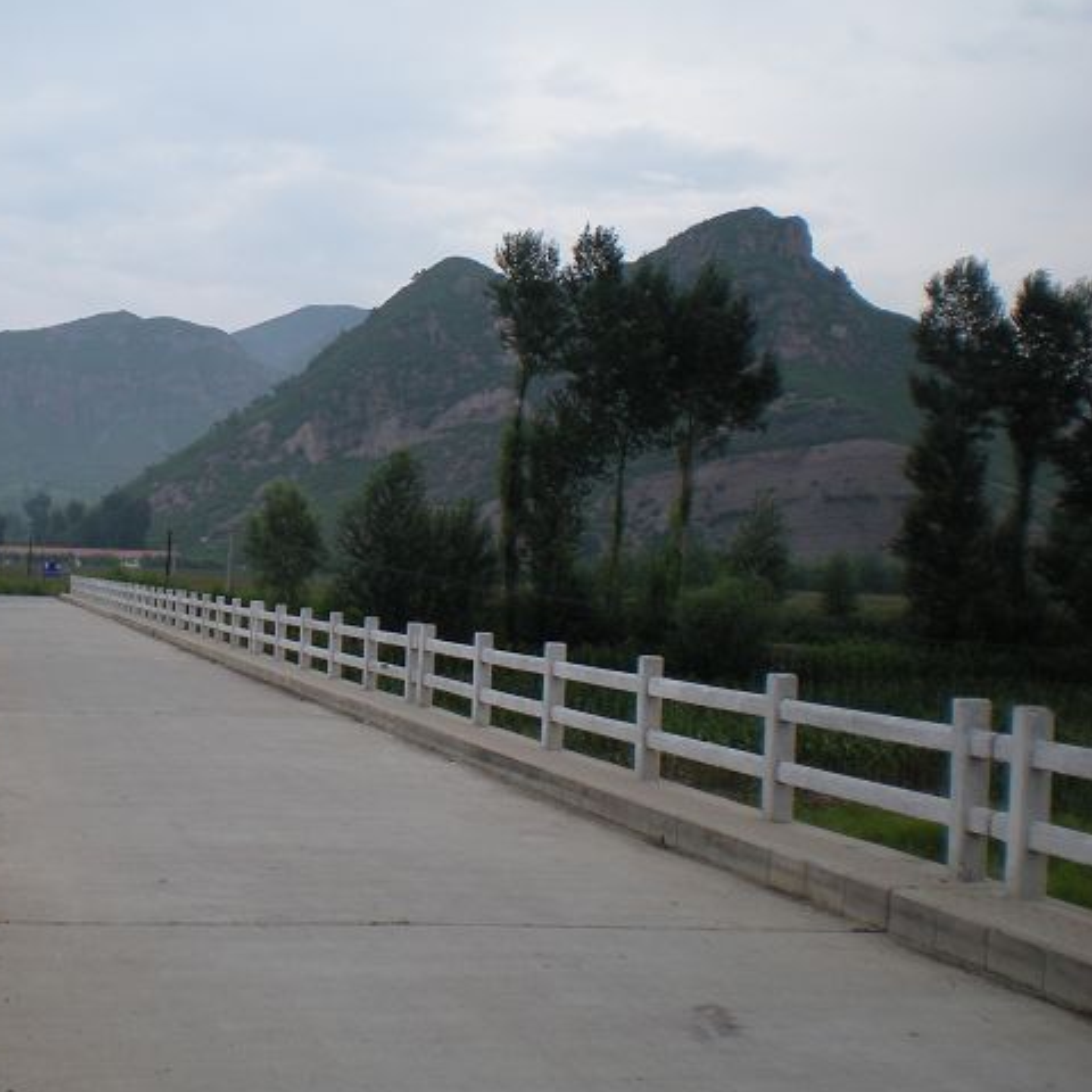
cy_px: 489
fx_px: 1999
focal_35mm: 56
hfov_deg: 29.7
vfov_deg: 30.5
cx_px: 191
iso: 64
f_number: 4.6
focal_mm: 6.3
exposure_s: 1/400
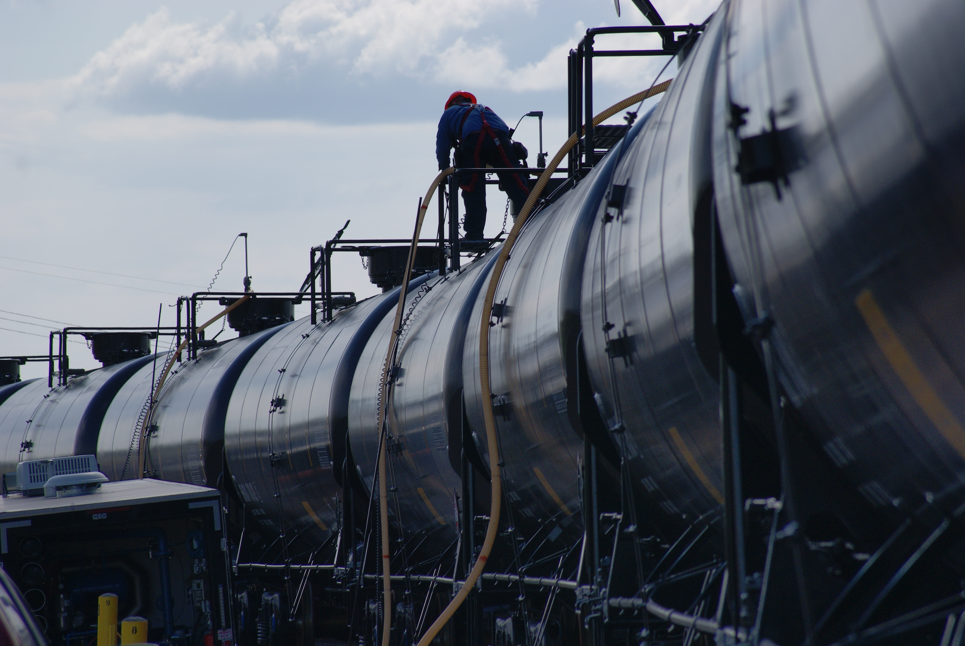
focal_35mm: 300
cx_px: 482
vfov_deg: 4.6
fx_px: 8051
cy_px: 323
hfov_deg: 6.9
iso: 100
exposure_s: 1/500
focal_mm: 200
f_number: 10
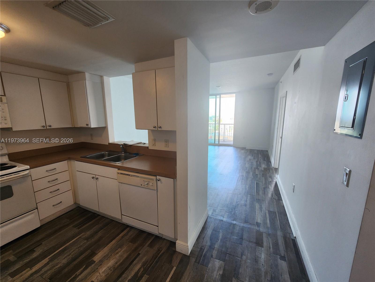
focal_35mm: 13
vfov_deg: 89.9
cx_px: 188
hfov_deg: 106.2
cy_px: 141
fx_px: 141
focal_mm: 2.2
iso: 125
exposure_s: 1/60
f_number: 2.2
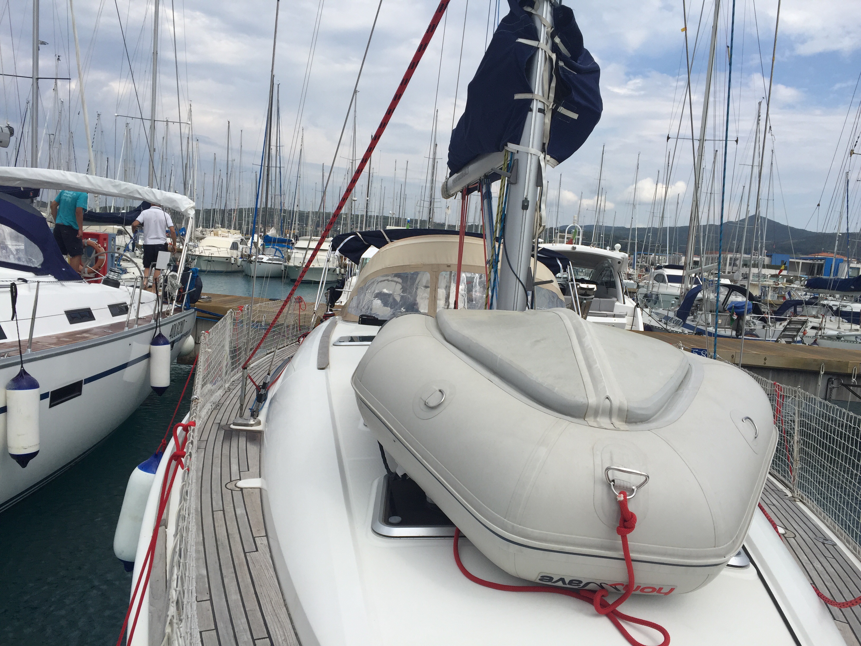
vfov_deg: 48.2
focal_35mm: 29
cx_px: 430
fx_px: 721
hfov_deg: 61.7
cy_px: 323
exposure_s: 1/3049
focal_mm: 4.15
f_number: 2.2
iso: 32
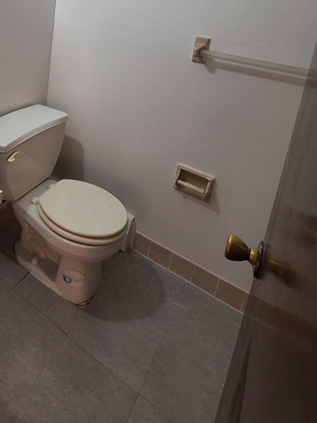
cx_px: 47
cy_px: 64
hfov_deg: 50.2
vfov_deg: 61.4
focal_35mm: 25
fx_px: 305
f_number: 2.2
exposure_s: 1/59
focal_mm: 2.2
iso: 200
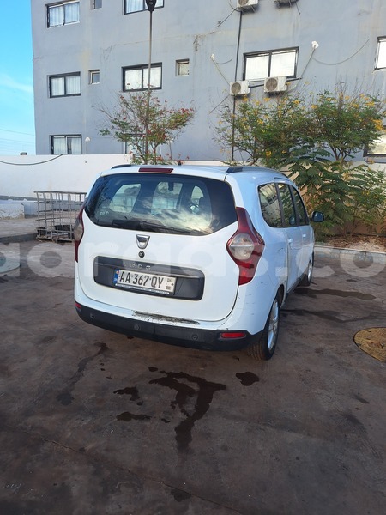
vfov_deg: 73.9
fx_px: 342
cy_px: 258
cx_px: 193
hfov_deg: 58.9
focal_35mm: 23
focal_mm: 5.54
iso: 40
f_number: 1.8
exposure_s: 1/391
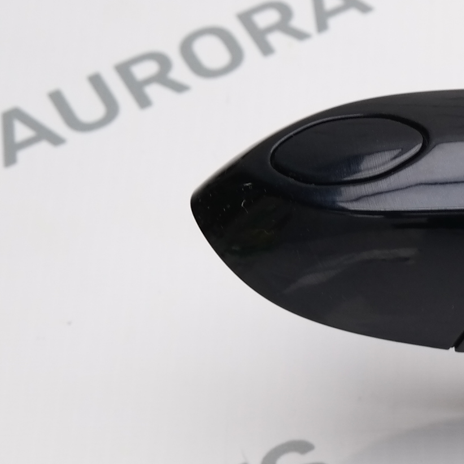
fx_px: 2684
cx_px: 791
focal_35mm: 177
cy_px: 218
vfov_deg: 9.9
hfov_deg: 9.5
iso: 100
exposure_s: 1/100
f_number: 4
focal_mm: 29
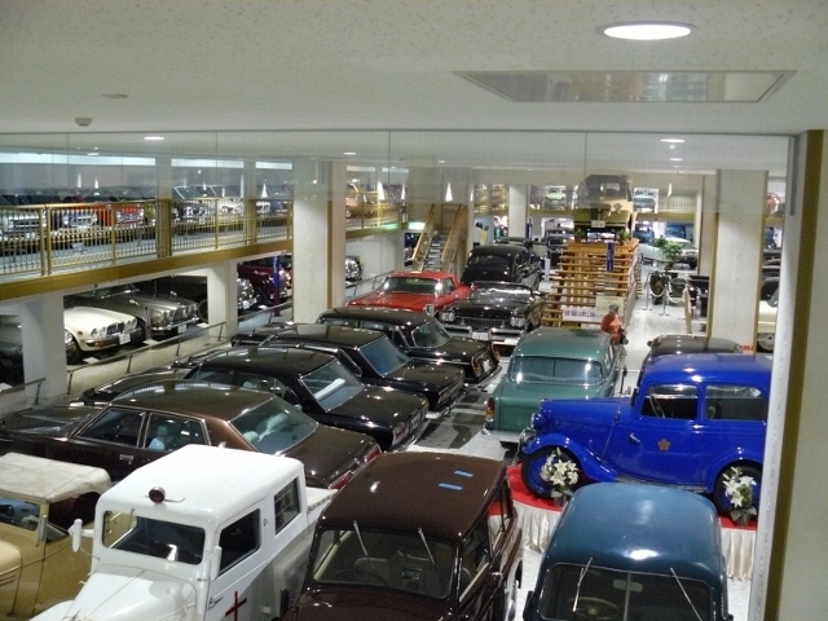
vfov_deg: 39.7
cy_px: 310
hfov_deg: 51.4
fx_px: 861
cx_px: 414
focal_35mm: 36
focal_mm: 6
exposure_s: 1/10
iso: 400
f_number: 2.8
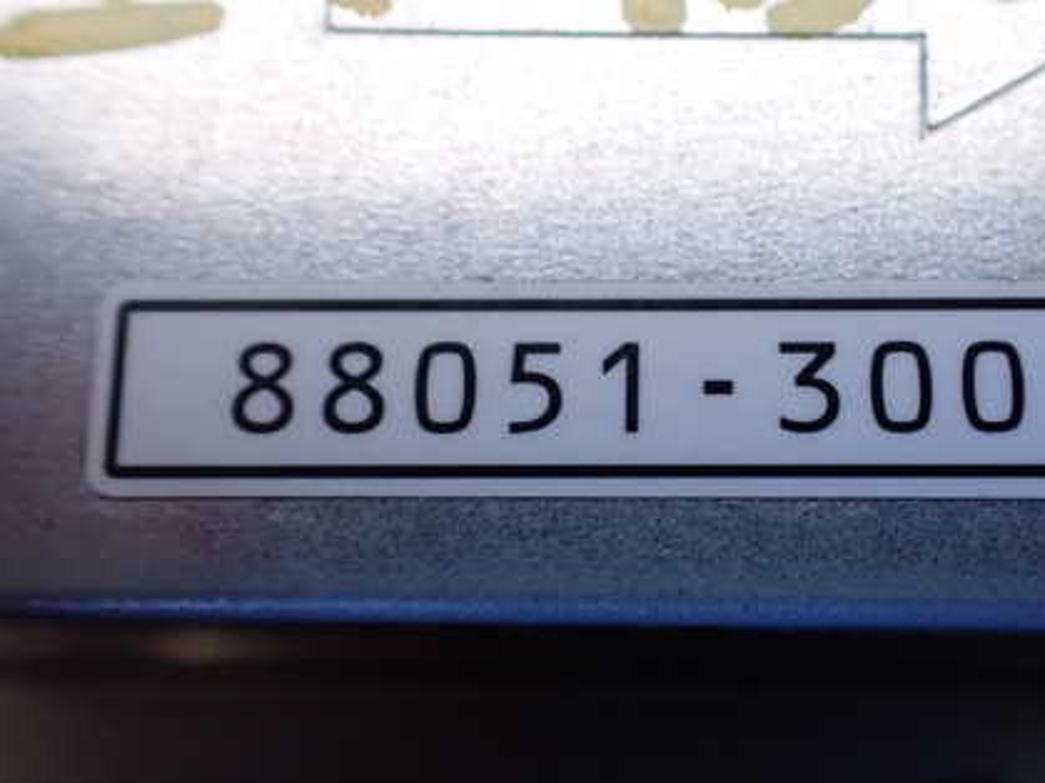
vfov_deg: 33.6
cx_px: 708
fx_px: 1298
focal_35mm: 43
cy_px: 401
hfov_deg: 43.2
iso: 800
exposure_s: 1/100
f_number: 2.3
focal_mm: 5.4
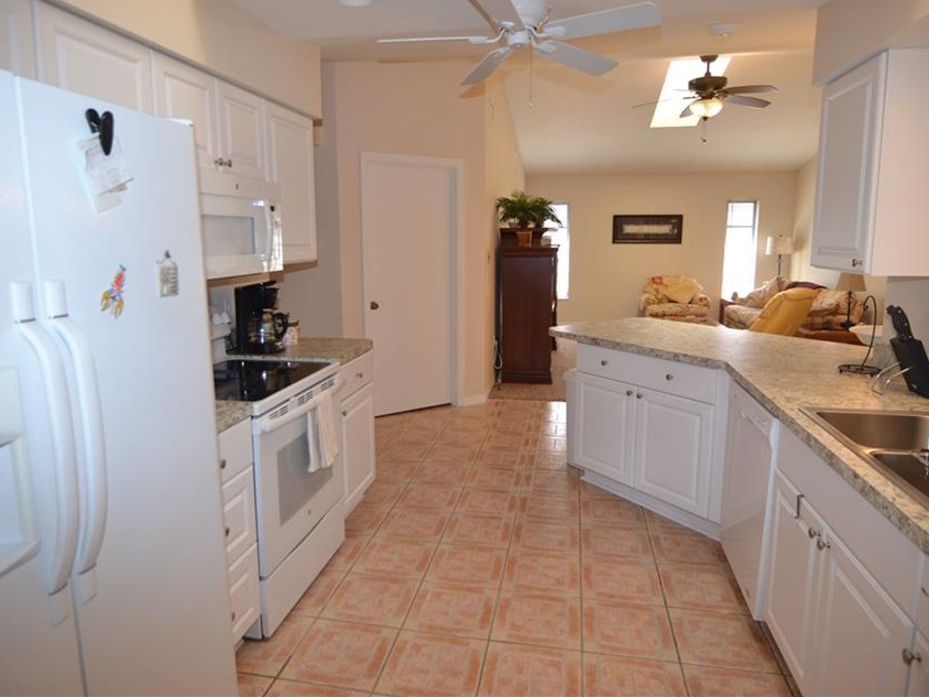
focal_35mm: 21
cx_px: 461
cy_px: 323
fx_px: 564
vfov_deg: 63.4
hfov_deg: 79.0
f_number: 4
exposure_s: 1/60
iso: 400
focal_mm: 12
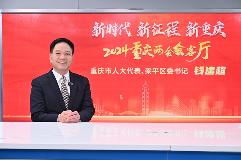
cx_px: 120
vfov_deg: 19.4
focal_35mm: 70
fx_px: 468
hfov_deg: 28.9
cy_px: 80
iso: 320
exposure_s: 1/80
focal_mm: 70
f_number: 4
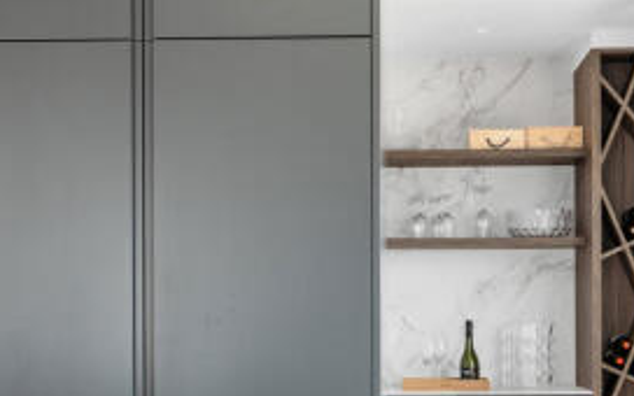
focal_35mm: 75
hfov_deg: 27.5
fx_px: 1296
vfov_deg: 17.2
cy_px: 346
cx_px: 361
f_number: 10
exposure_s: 1/15
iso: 50
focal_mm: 28
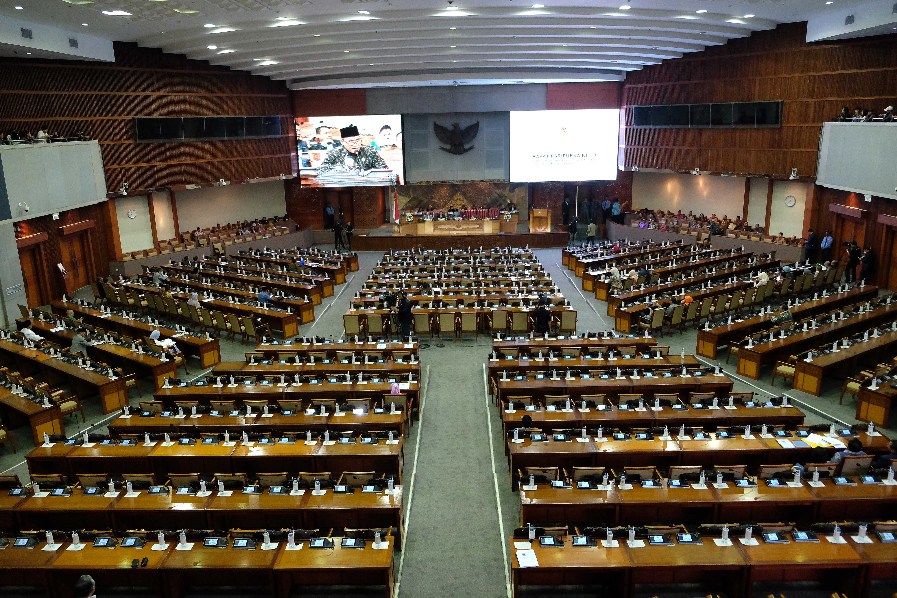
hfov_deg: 67.4
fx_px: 673
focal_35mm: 27
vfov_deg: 47.9
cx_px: 448
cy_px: 299
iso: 2500
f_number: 2.8
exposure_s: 1/125
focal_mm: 18
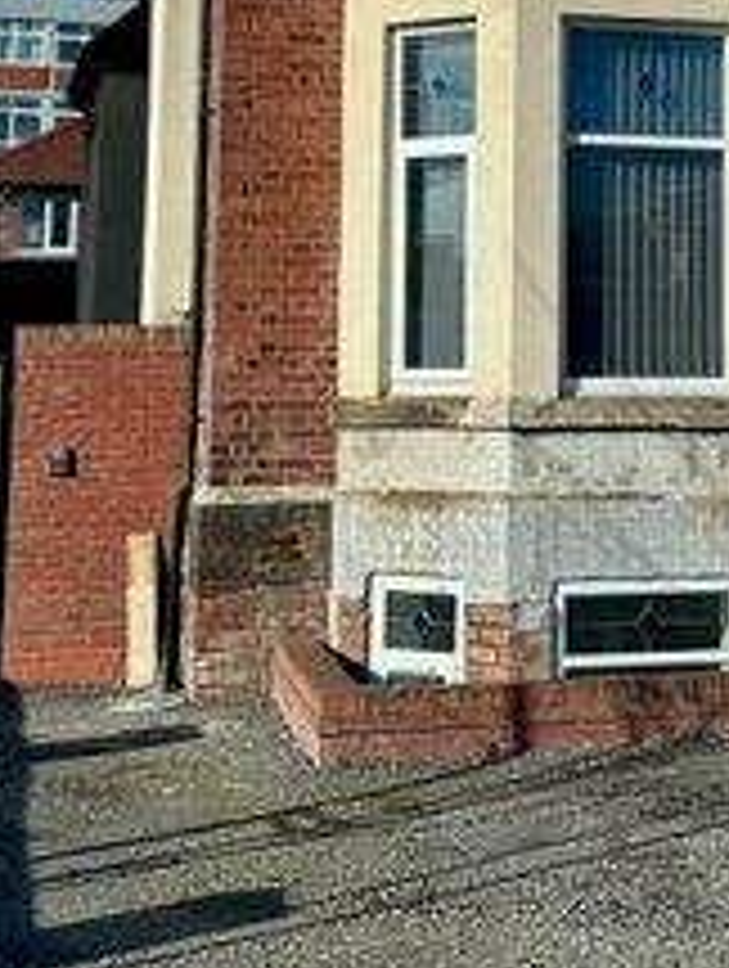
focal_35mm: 78
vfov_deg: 24.1
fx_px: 2184
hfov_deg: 18.6
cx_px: 662
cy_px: 61
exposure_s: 1/6623
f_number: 1.78
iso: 80
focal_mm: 6.86
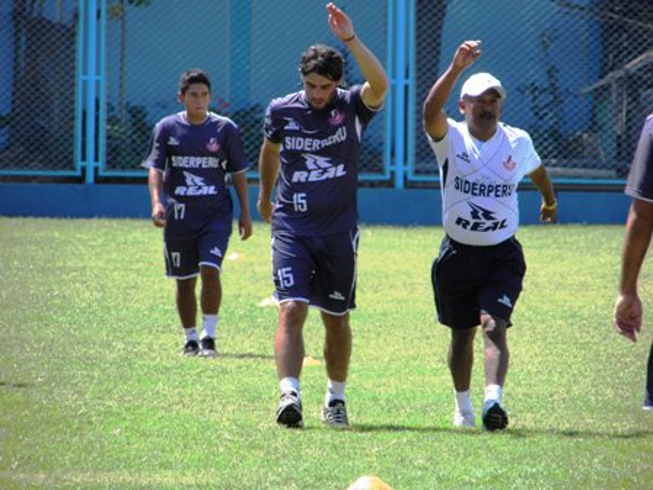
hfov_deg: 3.8
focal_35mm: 520
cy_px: 245
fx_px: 9809
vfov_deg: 2.9
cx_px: 326
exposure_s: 1/250
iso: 50
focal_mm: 93.4
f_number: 4.7
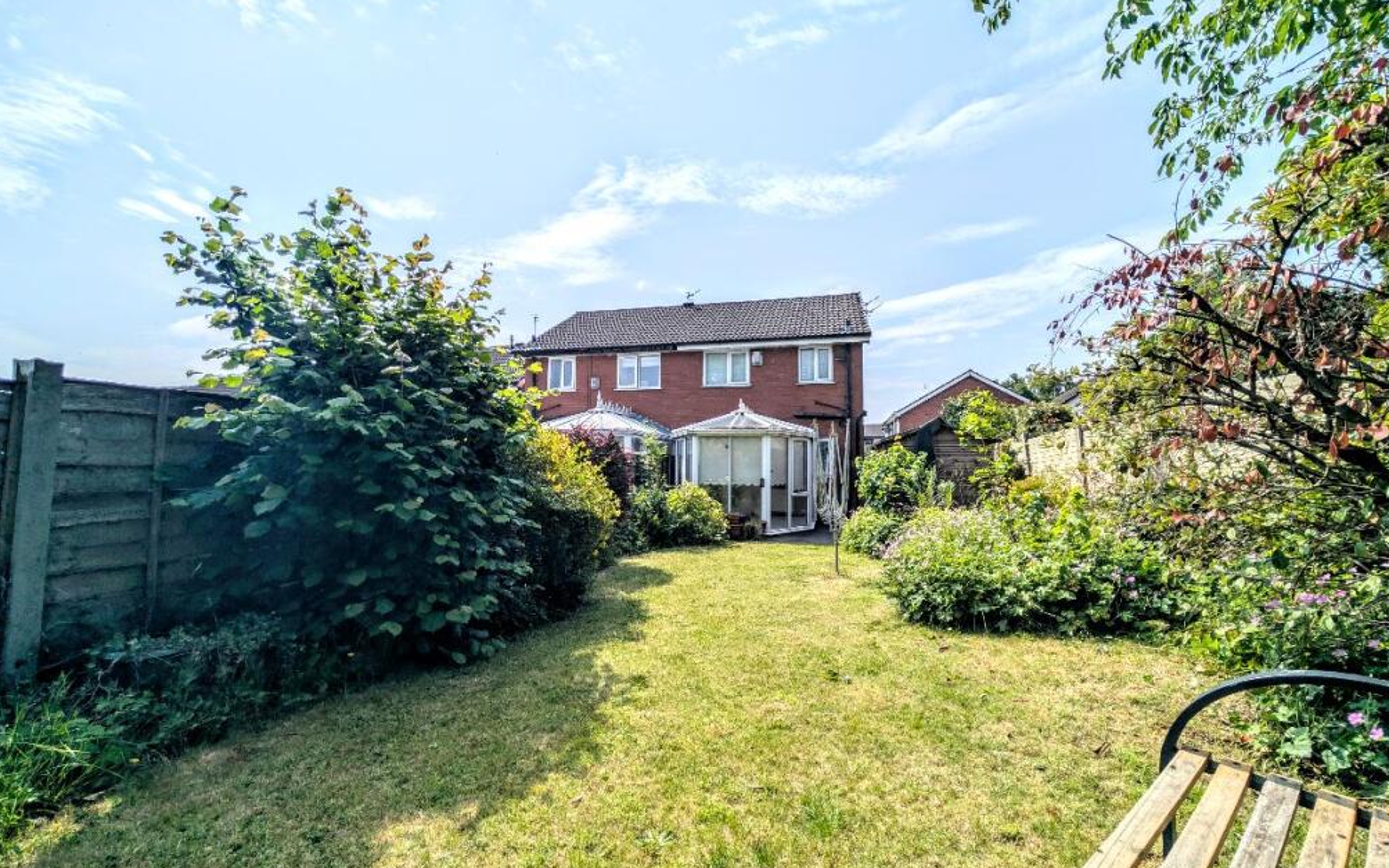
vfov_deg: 82.8
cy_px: 434
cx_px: 702
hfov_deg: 109.4
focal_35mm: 13
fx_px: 492
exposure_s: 1/8197
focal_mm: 2.02
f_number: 1.7
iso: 49
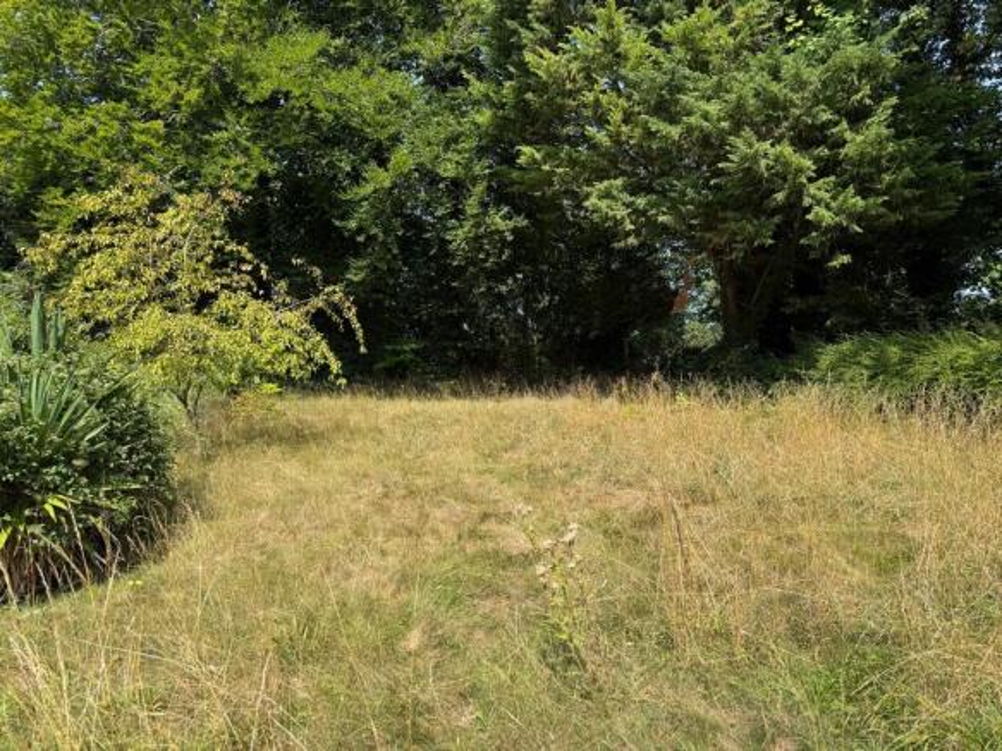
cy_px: 376
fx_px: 695
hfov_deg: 71.6
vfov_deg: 56.8
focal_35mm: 24
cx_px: 501
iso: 80
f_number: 1.78
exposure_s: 1/2000
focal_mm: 6.76
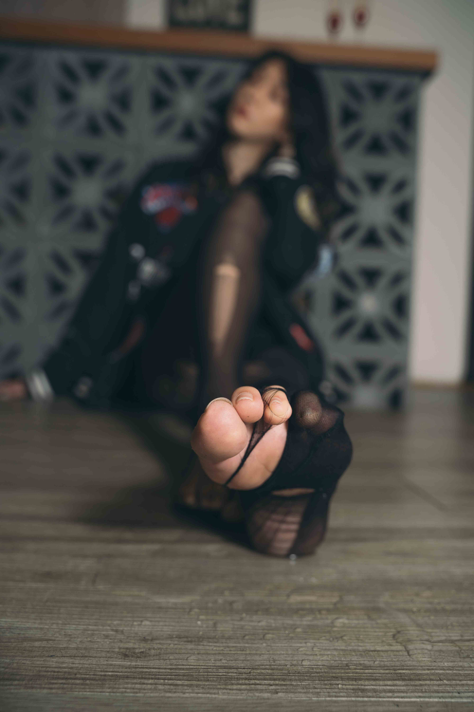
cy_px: 356
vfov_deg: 61.9
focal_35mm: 30
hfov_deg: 43.6
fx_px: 592
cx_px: 237
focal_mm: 30
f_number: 4.5
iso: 100
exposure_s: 1/100
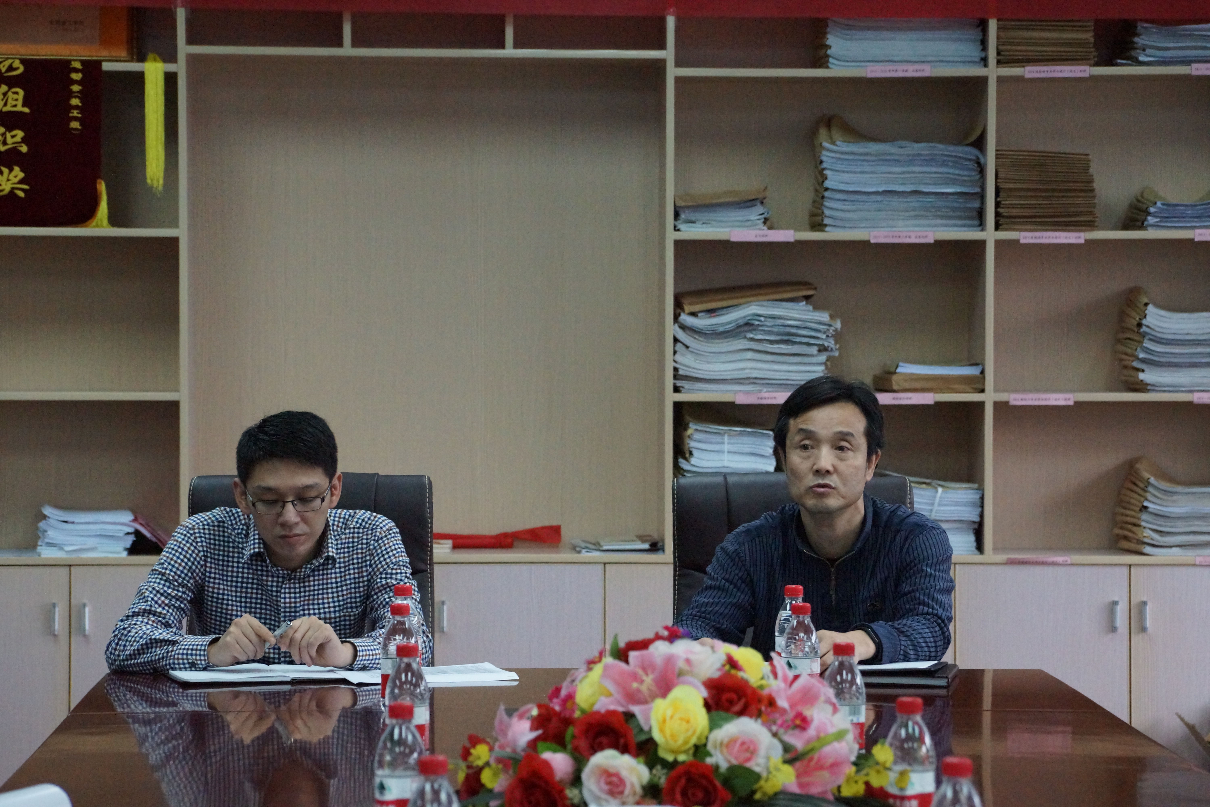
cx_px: 605
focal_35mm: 135
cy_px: 404
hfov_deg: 15.2
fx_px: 4537
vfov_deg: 10.2
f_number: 5.6
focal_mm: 90
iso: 3200
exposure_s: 1/250
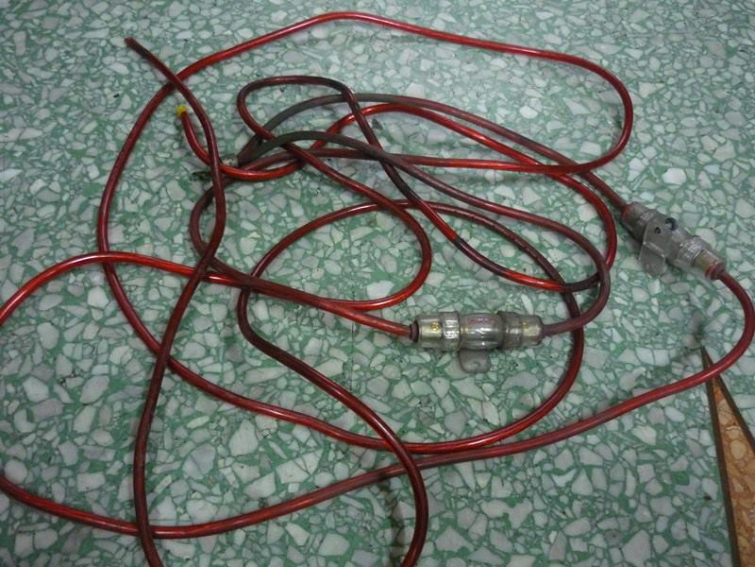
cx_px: 378
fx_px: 720
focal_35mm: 33
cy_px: 284
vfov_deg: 42.9
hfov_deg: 55.4
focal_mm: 5.5
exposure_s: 1/8
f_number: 2.8
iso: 400
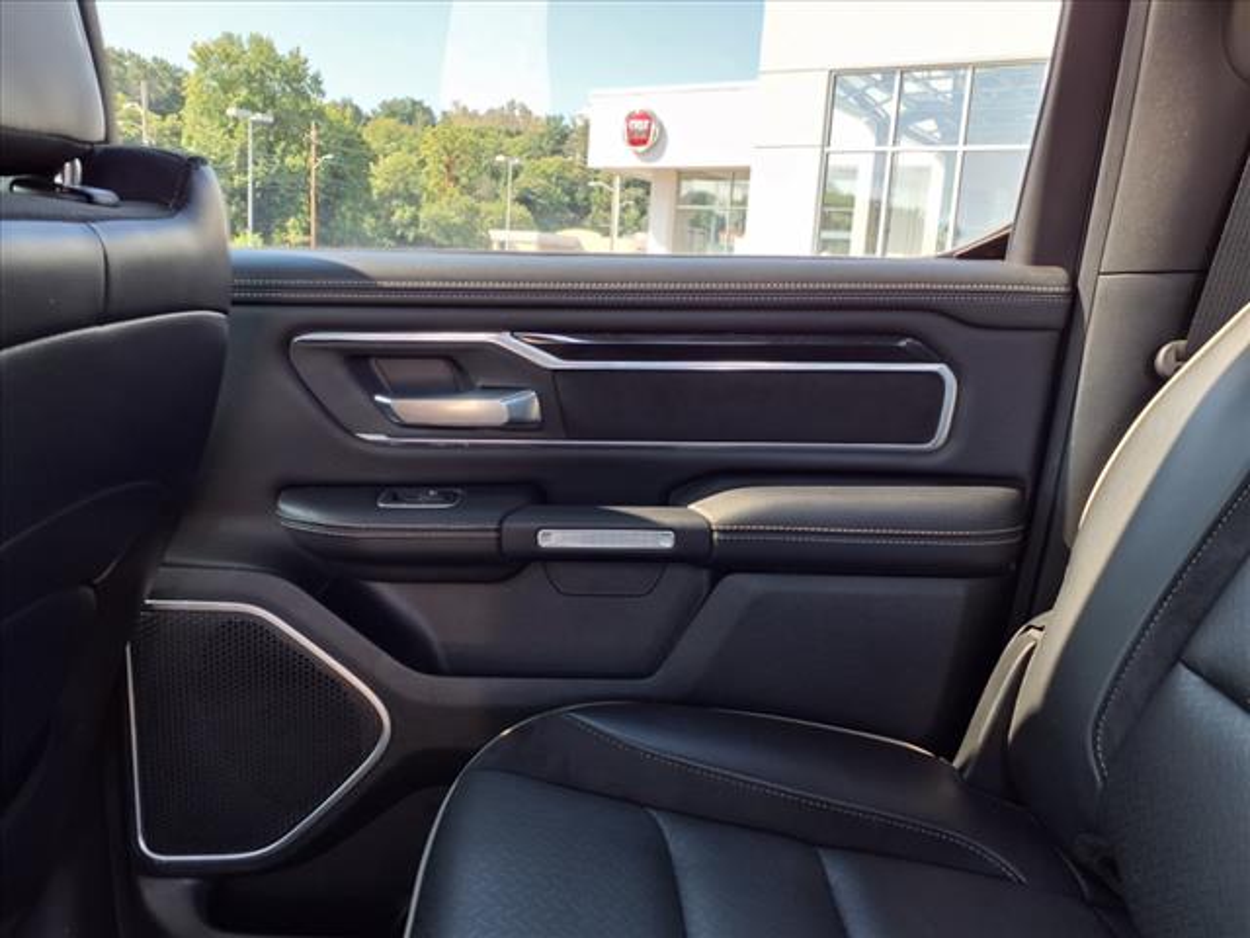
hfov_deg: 65.3
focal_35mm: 27
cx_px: 625
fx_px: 975
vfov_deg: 51.4
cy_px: 469
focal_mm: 3.58
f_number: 1.9
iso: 40
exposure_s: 1/40
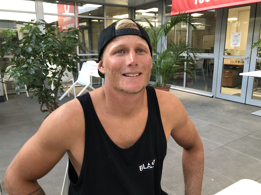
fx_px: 211
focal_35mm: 28
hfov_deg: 63.4
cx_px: 130
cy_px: 98
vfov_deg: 49.7
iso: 40
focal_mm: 3.99
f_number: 1.8
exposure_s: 1/17
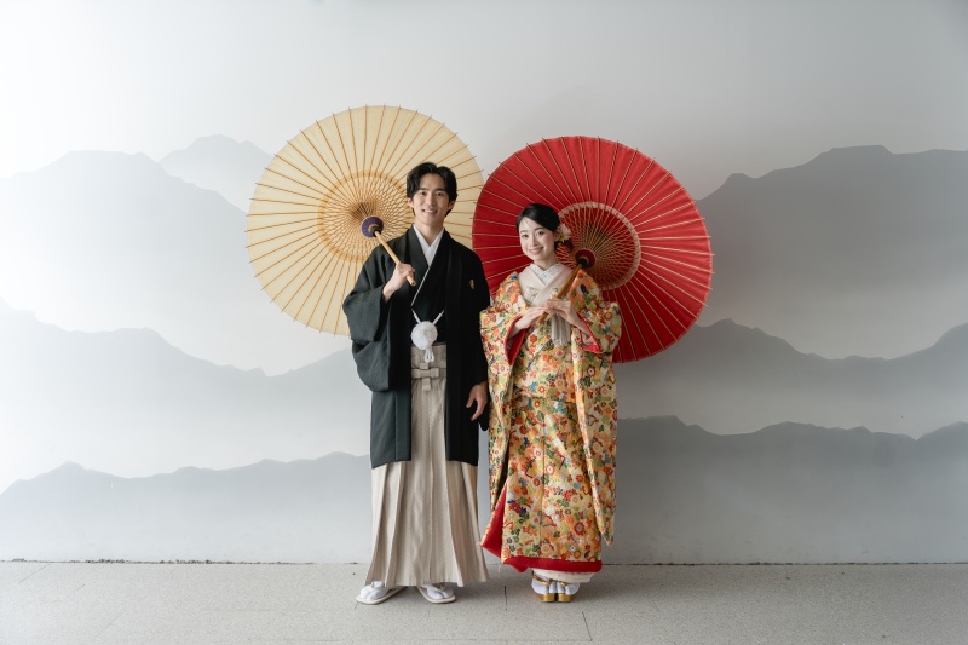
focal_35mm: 32
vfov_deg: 40.5
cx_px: 484
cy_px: 322
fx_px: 874
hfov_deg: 58.0
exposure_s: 1/125
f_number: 3.2
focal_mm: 32.5
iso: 100
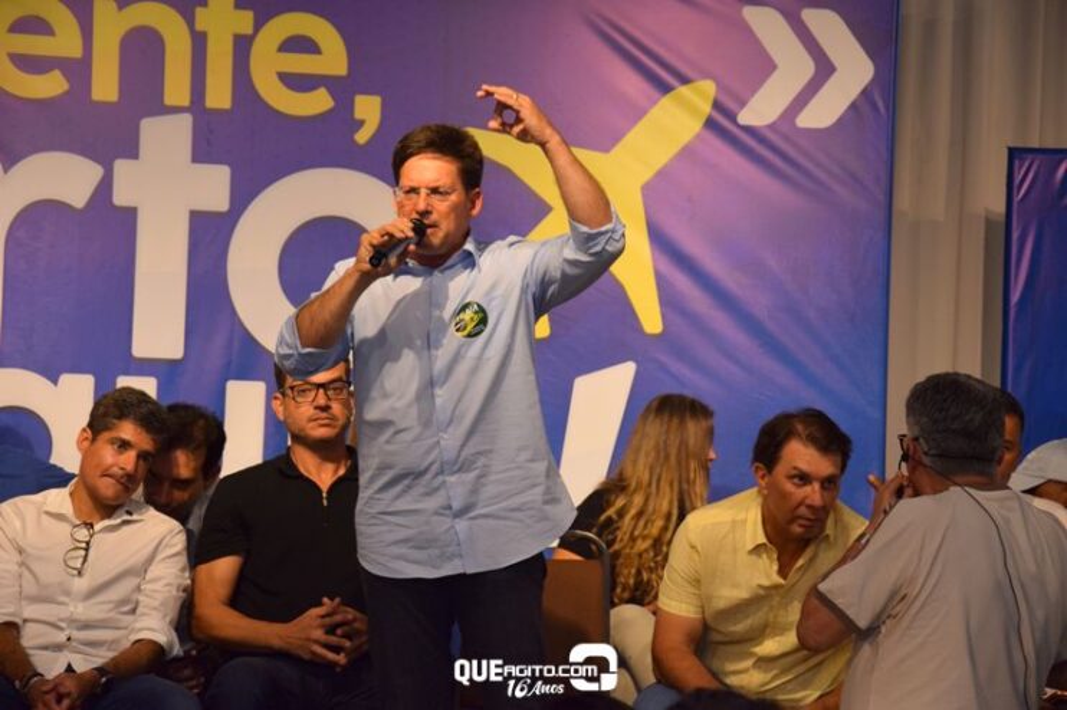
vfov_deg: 12.2
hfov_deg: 18.2
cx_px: 534
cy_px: 355
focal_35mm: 112
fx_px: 3333
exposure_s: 1/60
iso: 1000
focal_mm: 75
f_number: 5.3
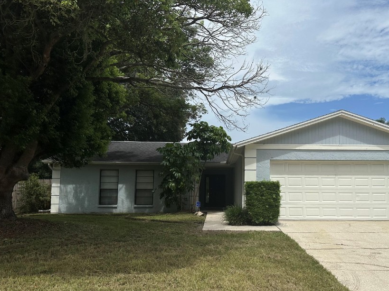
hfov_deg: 59.5
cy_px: 166
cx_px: 231
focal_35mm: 30
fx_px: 337
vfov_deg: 46.7
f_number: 1.78
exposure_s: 1/13699
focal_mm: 6.86
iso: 80
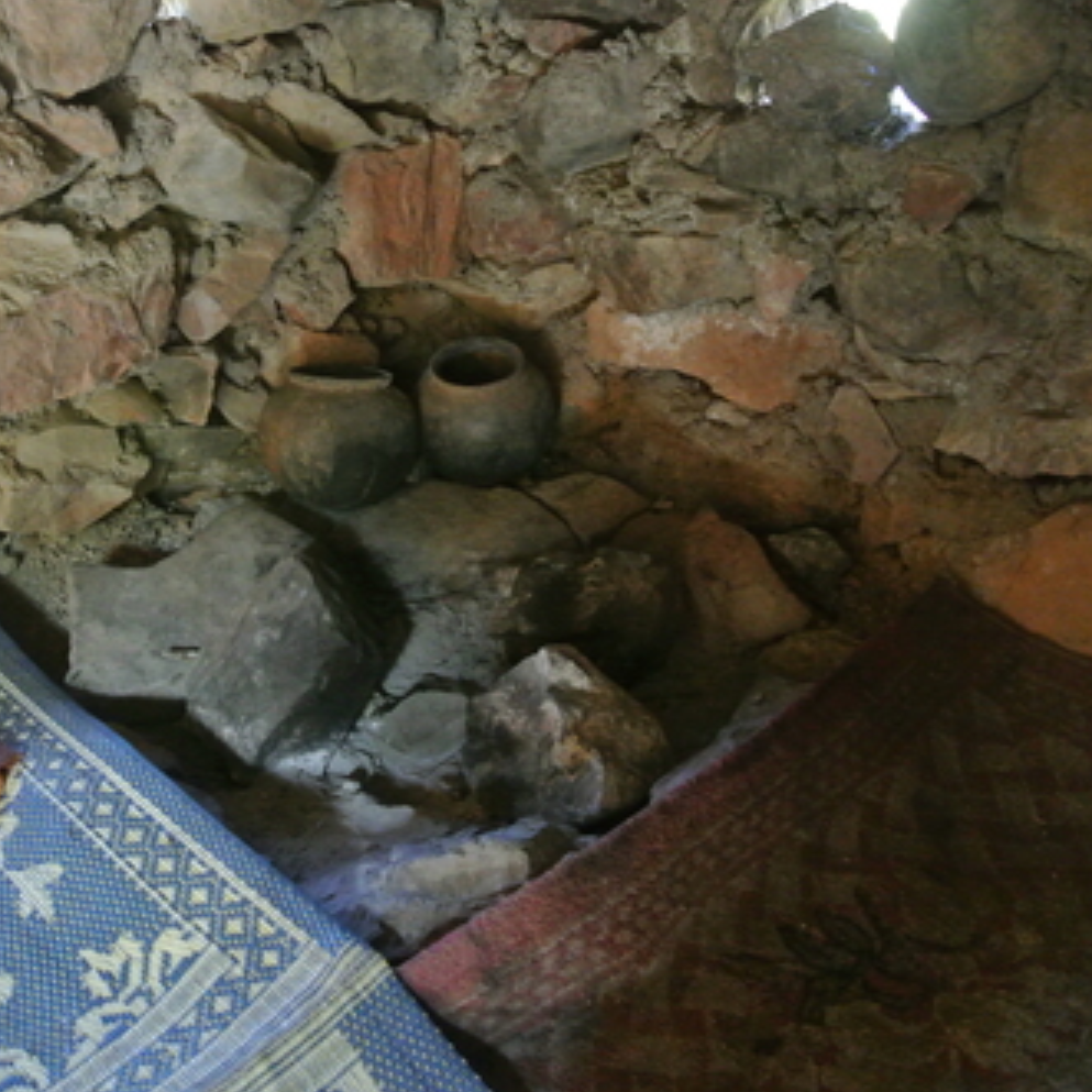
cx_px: 376
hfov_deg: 45.4
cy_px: 549
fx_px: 1285
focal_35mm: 36
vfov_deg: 46.0
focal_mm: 10.7
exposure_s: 1/60
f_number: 3.5
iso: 3200
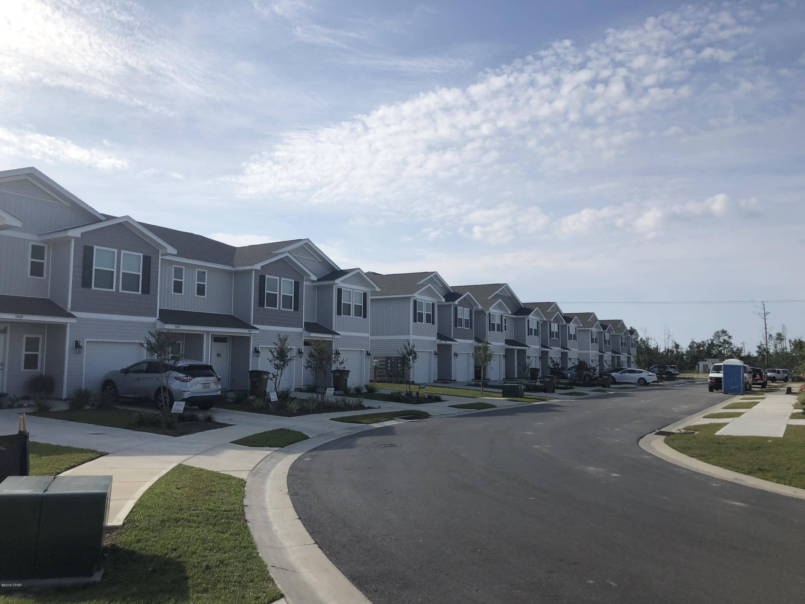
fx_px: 651
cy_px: 302
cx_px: 402
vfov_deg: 49.7
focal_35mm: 28
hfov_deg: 63.4
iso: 20
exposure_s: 1/4367
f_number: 1.8
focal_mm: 3.99
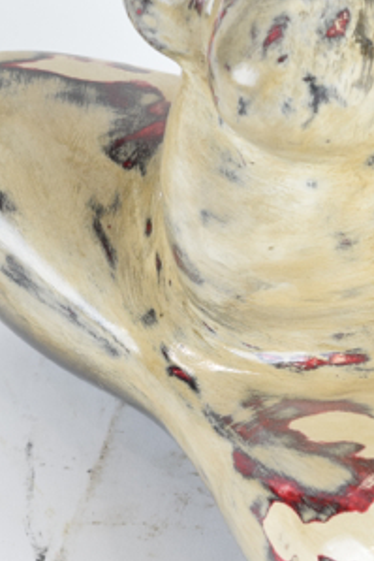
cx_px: 335
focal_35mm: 177
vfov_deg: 11.6
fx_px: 2756
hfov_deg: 7.7
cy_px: 381
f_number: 8
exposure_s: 1/125
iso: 800
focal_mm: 55
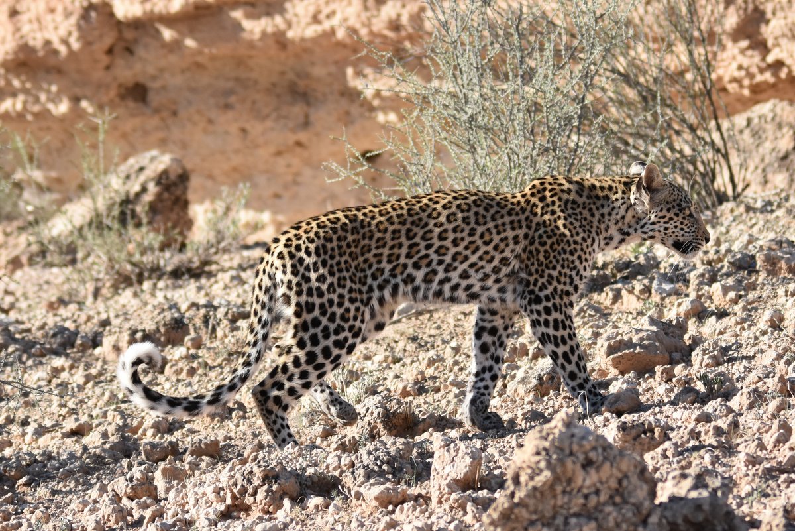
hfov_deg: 9.1
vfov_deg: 6.1
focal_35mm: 225
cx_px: 398
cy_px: 266
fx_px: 4970
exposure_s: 1/2500
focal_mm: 150
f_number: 6.3
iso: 800
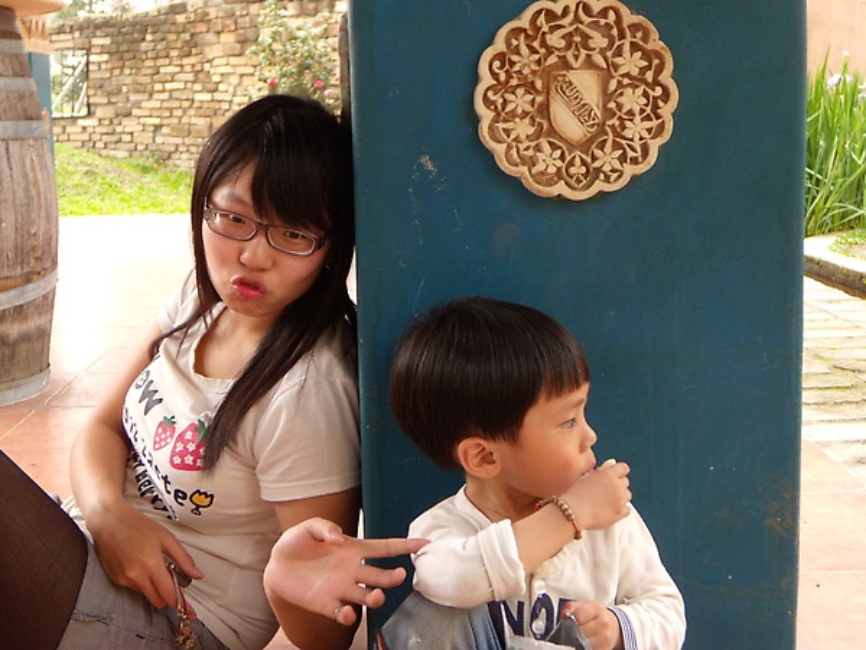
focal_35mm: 53
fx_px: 1326
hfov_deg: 36.2
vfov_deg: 27.5
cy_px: 325
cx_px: 433
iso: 125
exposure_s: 1/60
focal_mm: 11.38
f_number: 4
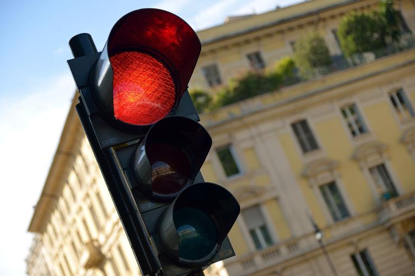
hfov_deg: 23.9
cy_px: 143
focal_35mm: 85
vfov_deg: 16.1
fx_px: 980
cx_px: 197
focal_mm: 78
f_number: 4
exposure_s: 1/500
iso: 100
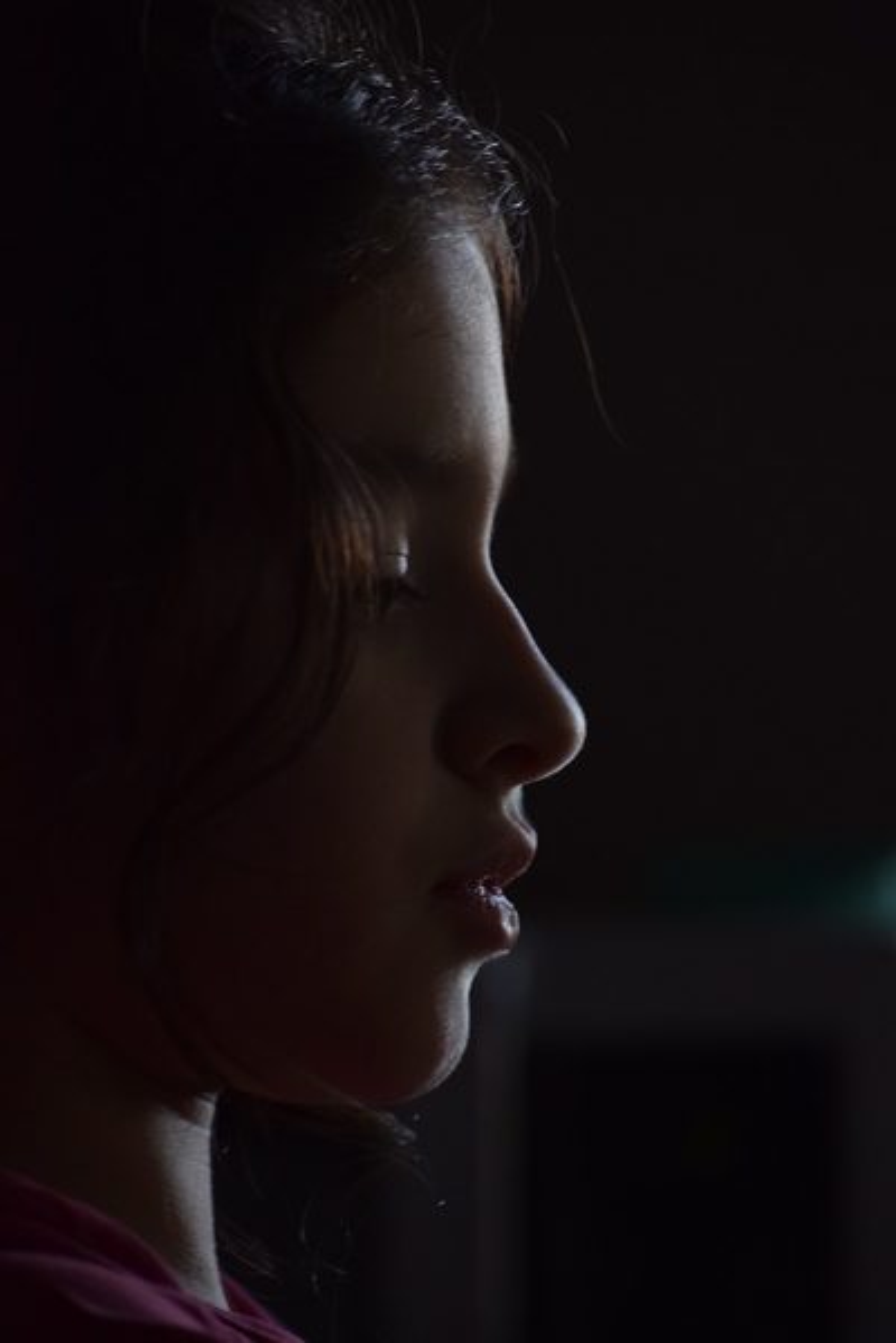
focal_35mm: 225
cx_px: 448
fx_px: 8399
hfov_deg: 6.1
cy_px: 672
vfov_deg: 9.1
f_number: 5.6
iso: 800
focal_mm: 150
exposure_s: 1/125
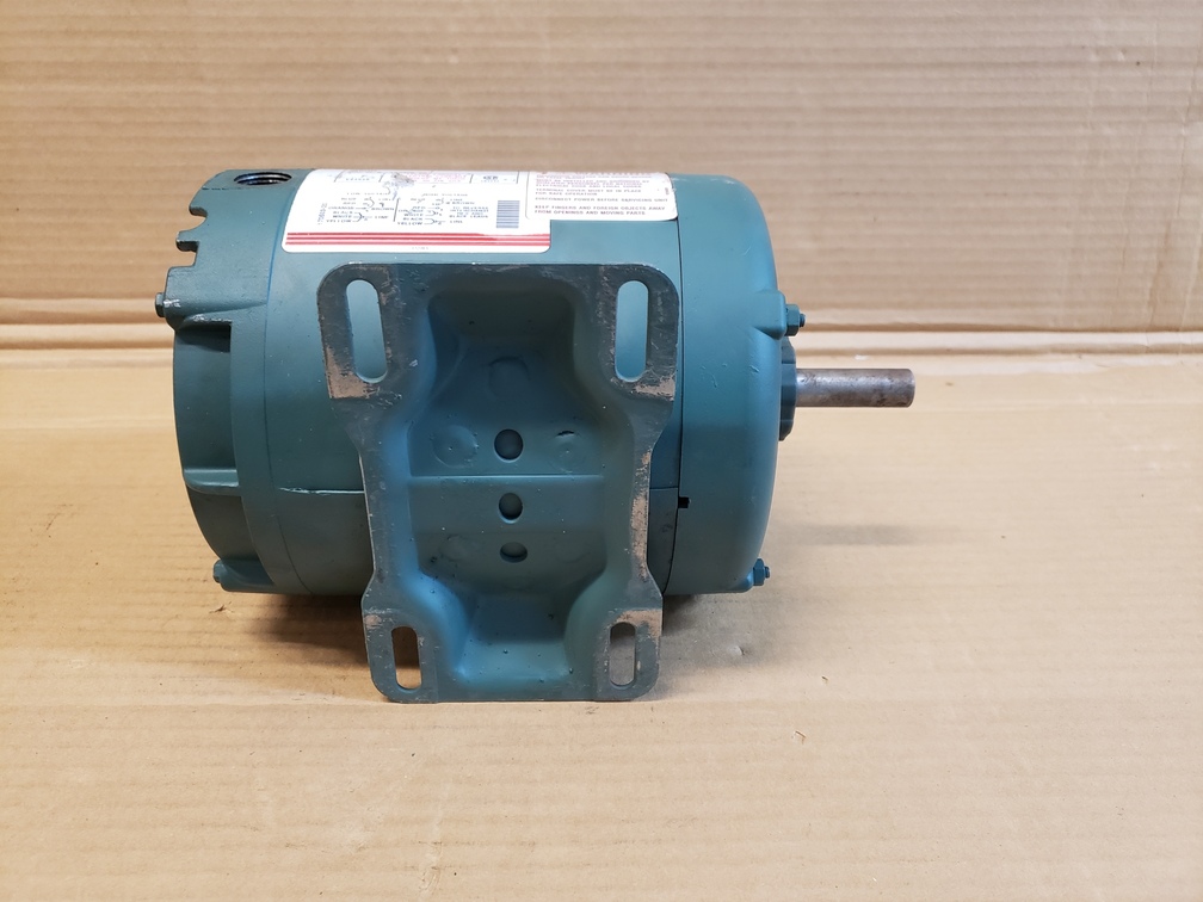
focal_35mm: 26
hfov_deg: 67.3
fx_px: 904
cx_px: 602
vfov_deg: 53.1
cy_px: 451
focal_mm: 4.3
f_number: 1.5
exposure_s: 1/20
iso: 250
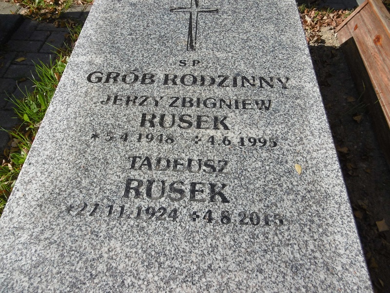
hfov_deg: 71.6
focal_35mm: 24
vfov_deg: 56.8
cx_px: 195
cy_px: 146
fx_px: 270
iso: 100
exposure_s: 1/200
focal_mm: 4.3
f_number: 7.8
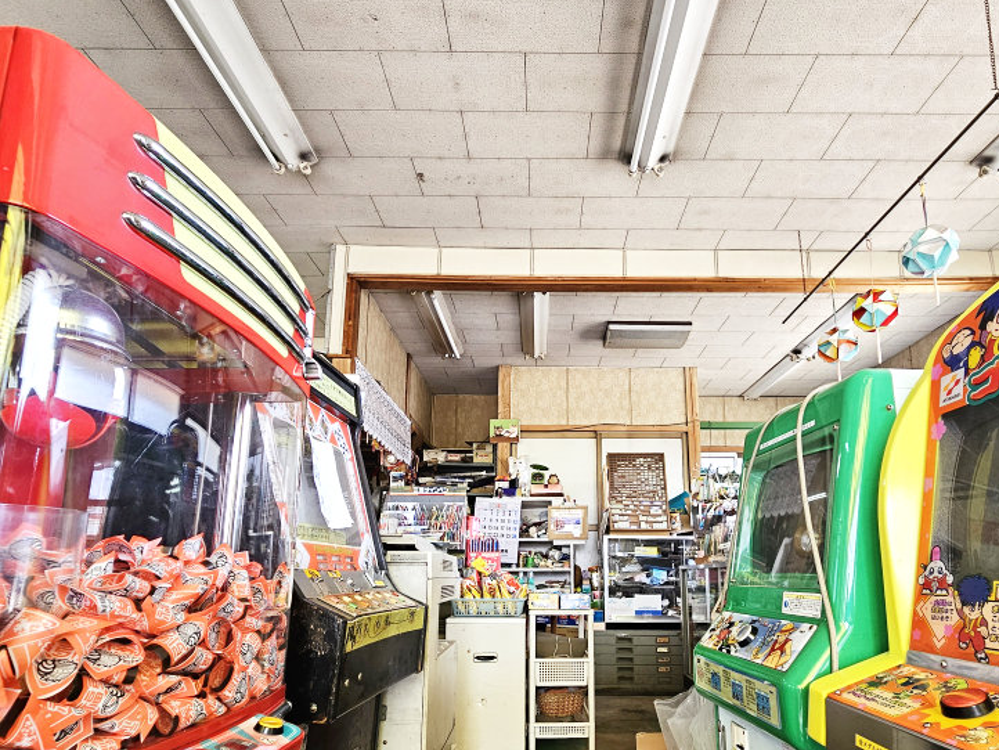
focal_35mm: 18
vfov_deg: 70.1
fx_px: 520
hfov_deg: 87.5
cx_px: 548
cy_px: 483
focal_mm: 2.2
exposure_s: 1/71
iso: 100
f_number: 2.2
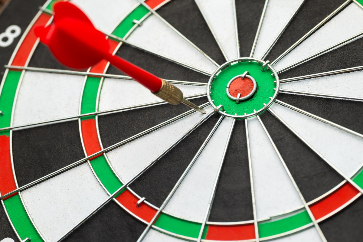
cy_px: 121
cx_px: 182
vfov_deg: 13.7
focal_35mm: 100
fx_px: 1008
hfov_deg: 20.4
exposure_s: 1/100
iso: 100
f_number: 5.6
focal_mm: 100
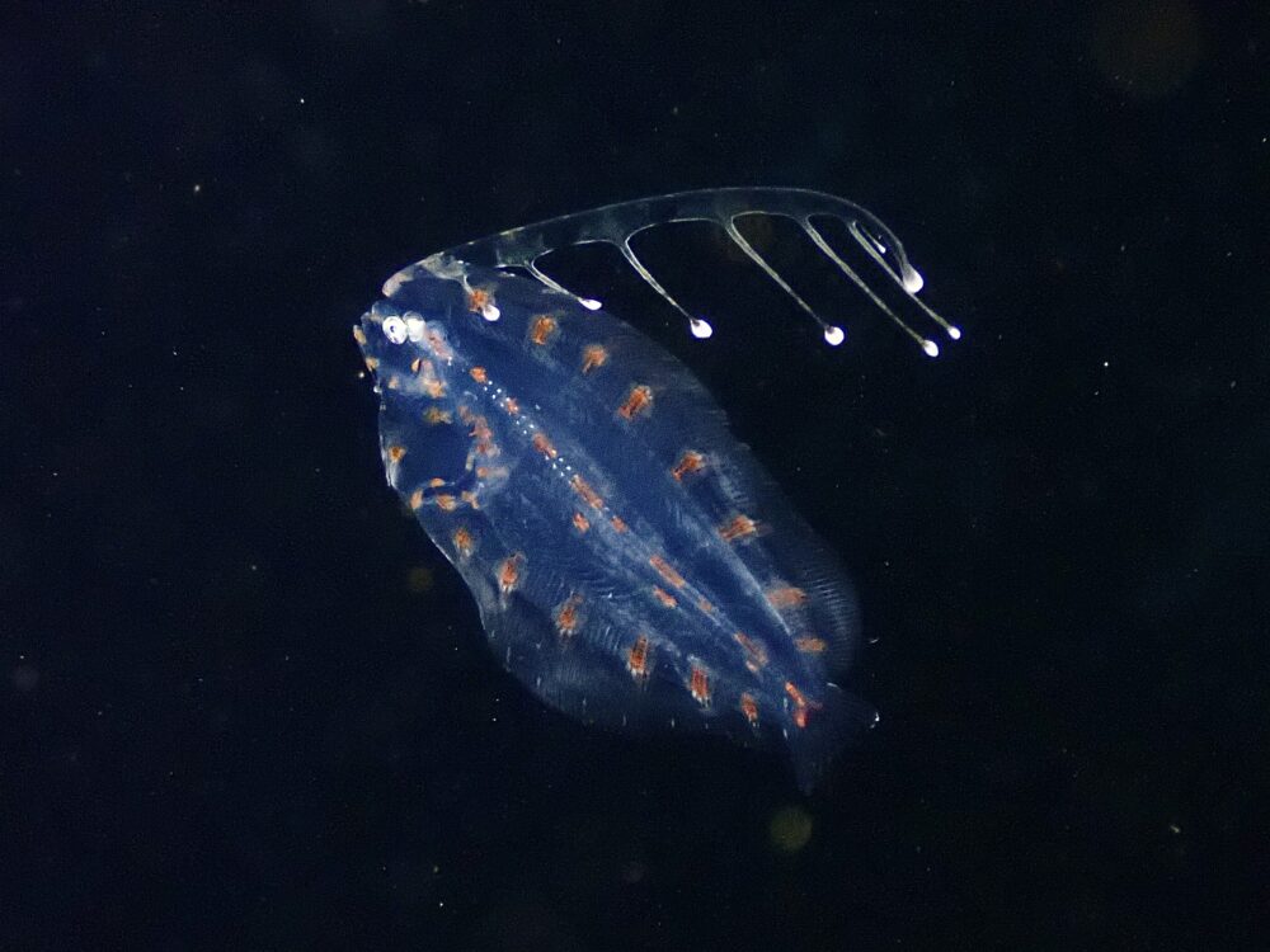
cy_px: 476
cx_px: 635
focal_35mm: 58
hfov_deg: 33.2
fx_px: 2128
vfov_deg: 25.2
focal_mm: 10.35
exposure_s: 1/60
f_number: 10
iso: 1600
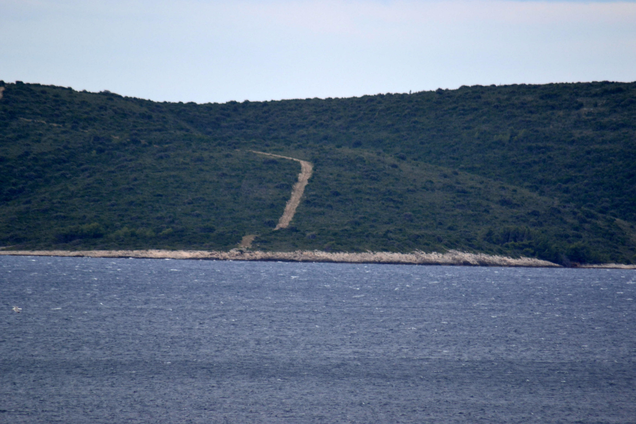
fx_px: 7949
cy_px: 212
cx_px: 318
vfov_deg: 3.1
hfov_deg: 4.6
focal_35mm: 450
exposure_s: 1/640
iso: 400
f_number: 5.6
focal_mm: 300
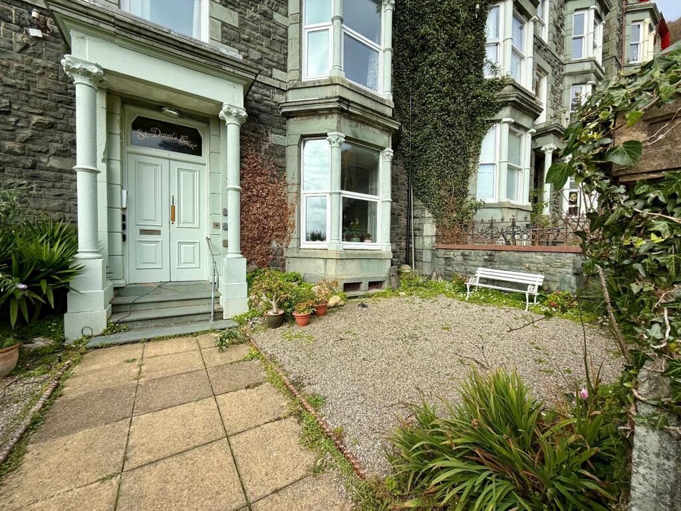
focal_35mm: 14
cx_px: 340
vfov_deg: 85.7
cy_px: 256
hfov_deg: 102.1
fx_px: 275
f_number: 2.2
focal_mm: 2.22
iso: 50
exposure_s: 1/1285
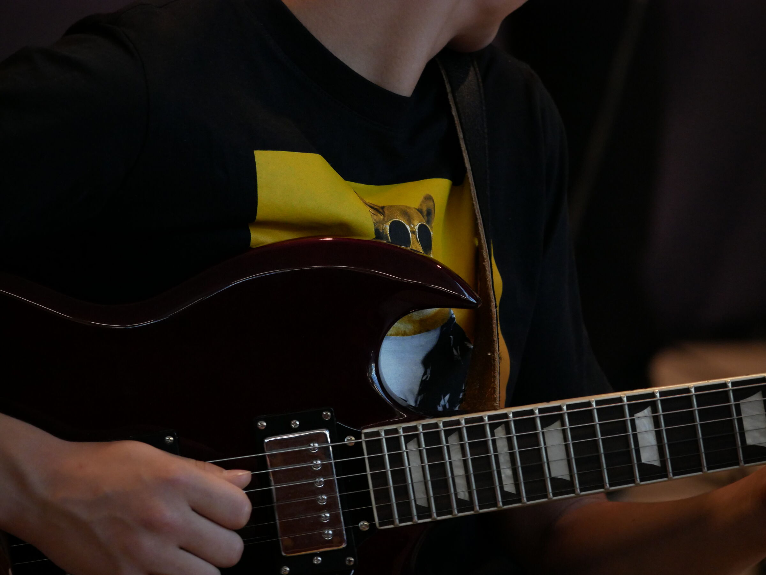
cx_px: 383
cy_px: 288
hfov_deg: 5.0
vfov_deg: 3.7
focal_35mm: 400
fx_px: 8855
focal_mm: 200
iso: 2000
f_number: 5
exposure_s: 1/100
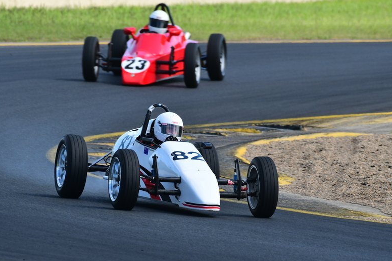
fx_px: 8415
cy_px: 131
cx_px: 192
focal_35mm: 773
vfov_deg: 1.8
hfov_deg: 2.7
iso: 500
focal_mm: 500
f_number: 8
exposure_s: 1/640
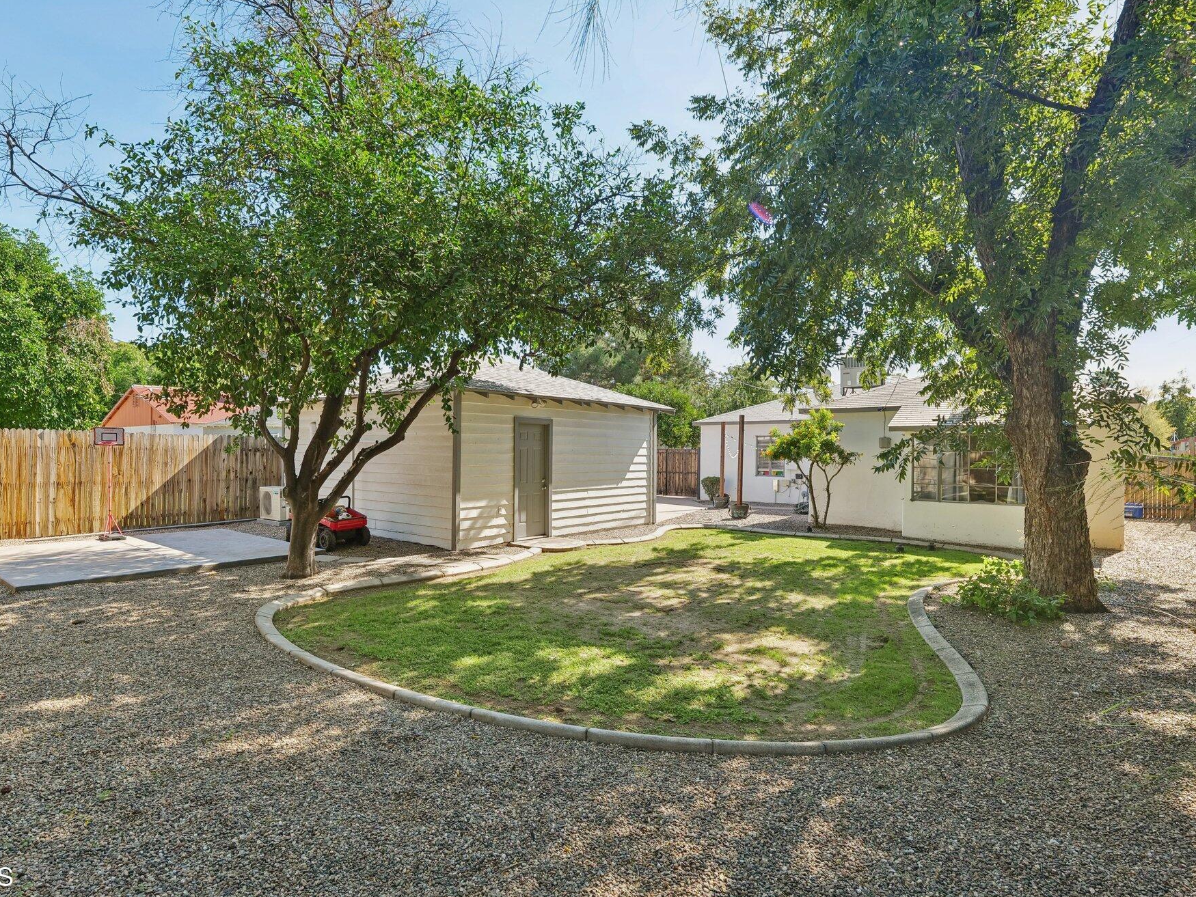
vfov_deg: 71.6
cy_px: 453
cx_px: 556
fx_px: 622
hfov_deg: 87.6
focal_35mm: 18
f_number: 8
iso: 400
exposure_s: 1/200
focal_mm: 16
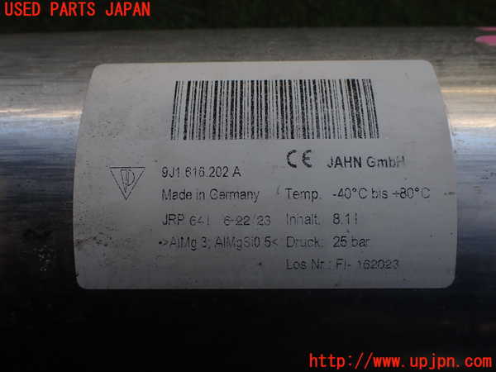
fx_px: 430
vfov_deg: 46.8
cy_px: 186
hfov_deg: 60.0
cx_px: 248
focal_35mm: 30
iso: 100
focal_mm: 5.4
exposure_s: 1/200
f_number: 3.2
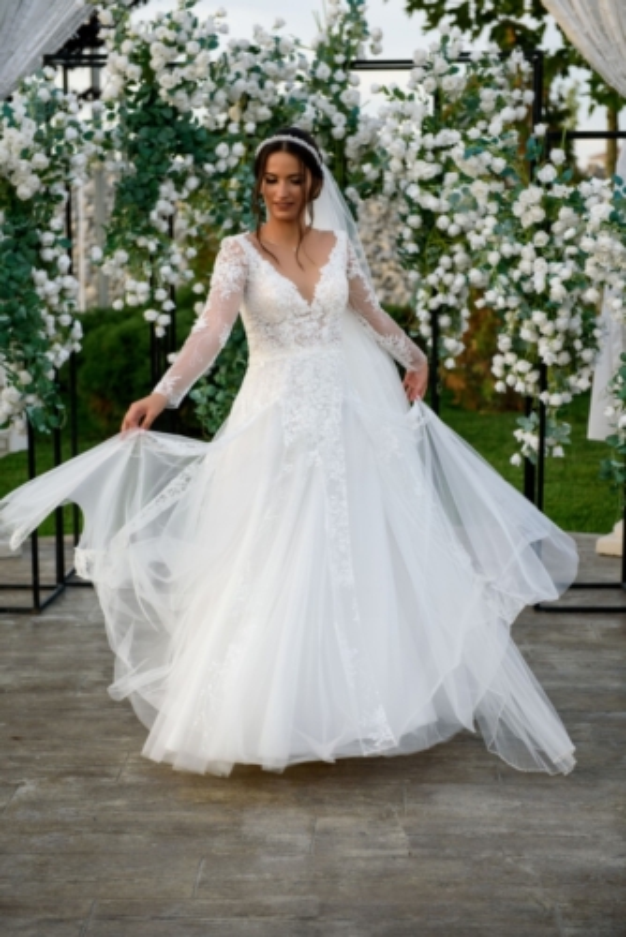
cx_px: 313
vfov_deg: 28.8
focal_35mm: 70
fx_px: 1823
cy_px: 468
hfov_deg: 19.5
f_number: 3.3
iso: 200
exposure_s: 1/350
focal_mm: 70
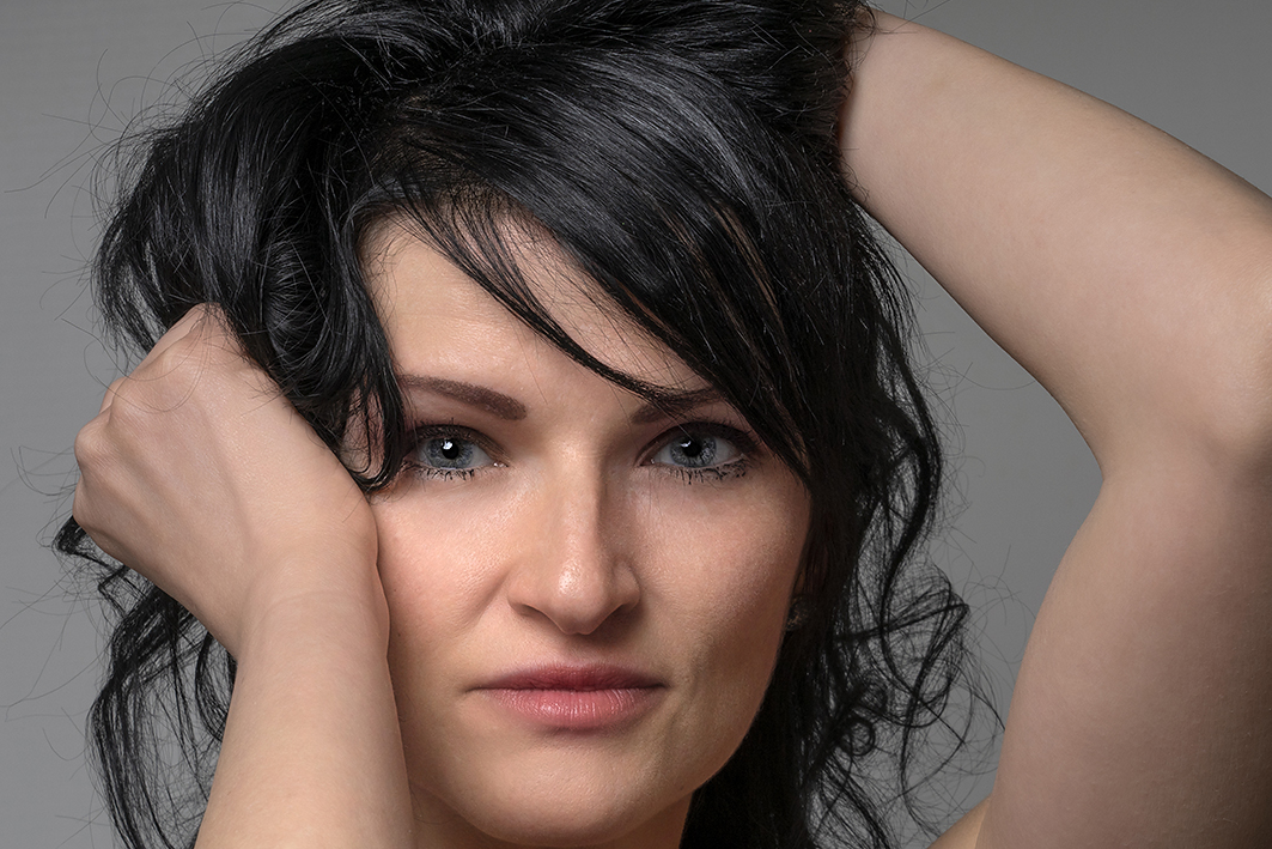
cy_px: 587
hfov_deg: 13.0
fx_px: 5583
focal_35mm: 158
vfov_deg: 8.7
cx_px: 608
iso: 200
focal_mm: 105
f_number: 16
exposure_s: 1/200
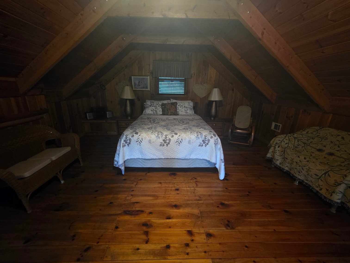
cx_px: 175
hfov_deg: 106.2
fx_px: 131
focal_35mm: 13
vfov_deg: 89.9
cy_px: 132
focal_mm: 2.2
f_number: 1.9
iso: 1000
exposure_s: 1/30
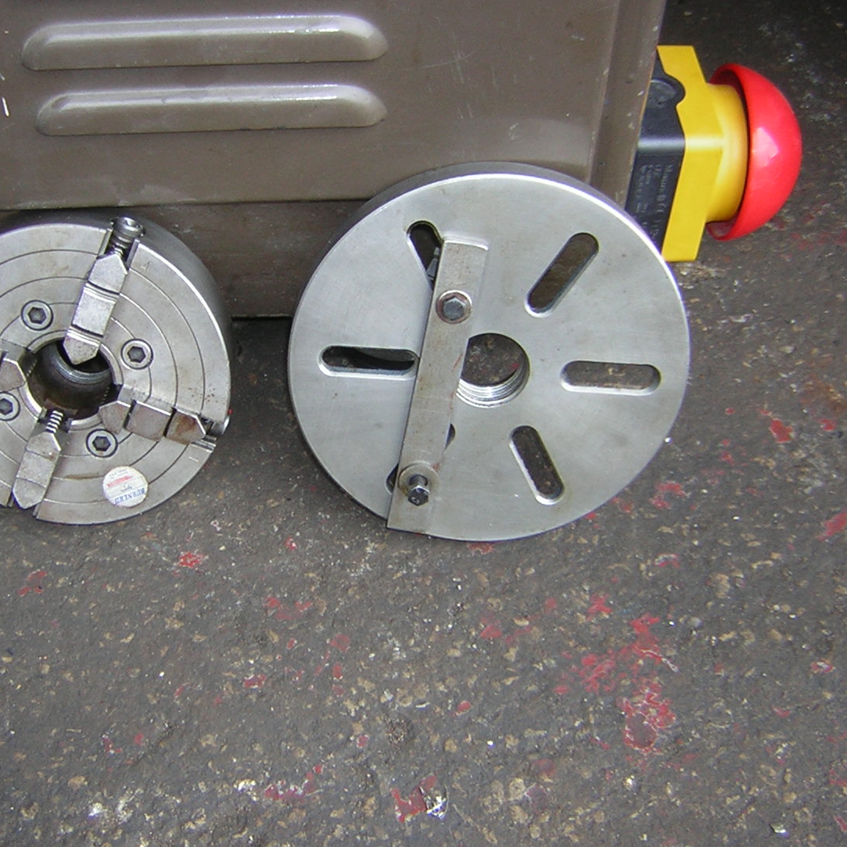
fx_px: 1301
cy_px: 393
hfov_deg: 36.0
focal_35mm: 47
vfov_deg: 36.0
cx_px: 373
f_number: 2.6
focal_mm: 4.7
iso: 50
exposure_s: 1/30
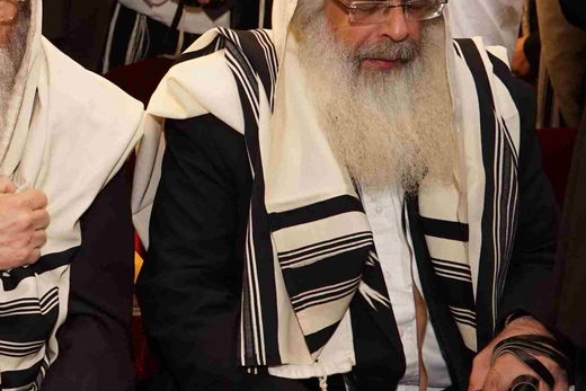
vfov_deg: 19.4
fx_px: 1140
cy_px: 136
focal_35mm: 70
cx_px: 5
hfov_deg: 27.3
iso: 3200
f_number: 4
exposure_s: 1/125
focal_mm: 26
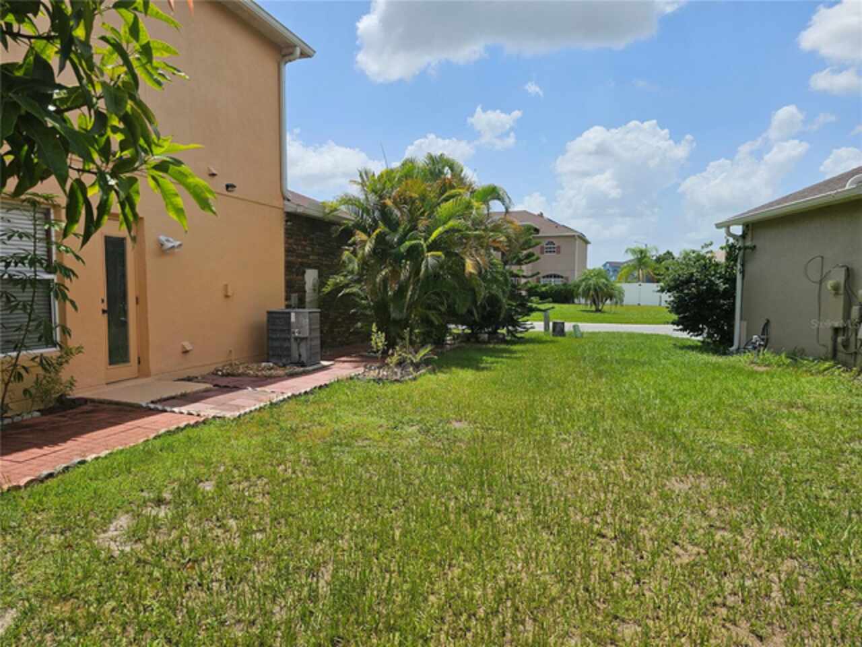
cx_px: 431
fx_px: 573
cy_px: 324
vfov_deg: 58.9
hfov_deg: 73.9
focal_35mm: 23
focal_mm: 6.3
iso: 10
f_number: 1.7
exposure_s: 1/1208
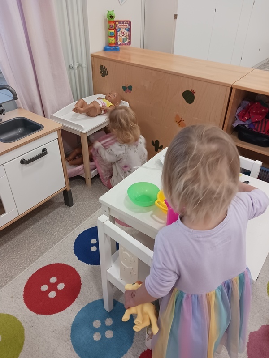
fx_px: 280
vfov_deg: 65.3
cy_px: 179
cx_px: 134
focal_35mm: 27
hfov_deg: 51.4
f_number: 1.8
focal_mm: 4
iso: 250
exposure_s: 1/25
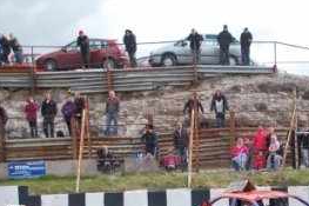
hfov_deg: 21.3
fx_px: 815
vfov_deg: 14.0
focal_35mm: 95
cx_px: 221
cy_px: 247
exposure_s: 1/1000
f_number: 4.2
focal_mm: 26
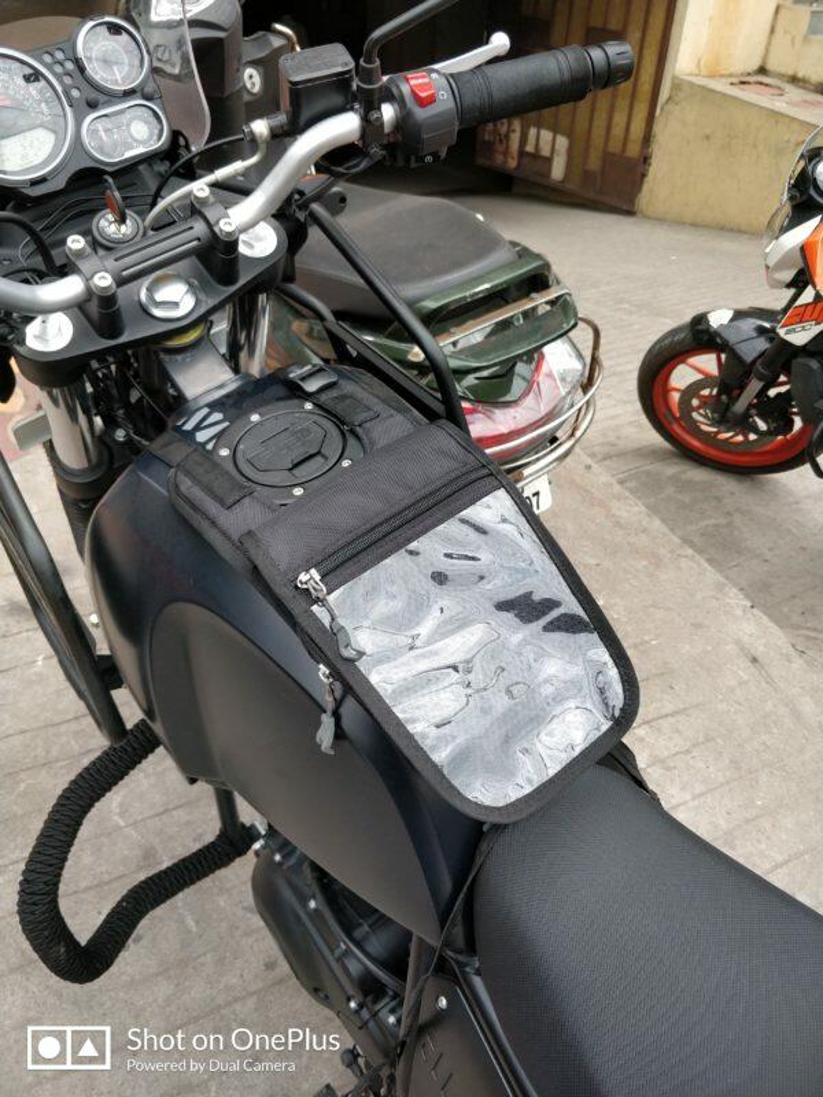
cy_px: 548
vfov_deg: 71.6
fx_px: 761
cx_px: 412
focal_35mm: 24
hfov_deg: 56.8
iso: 125
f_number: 1.7
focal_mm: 4.1
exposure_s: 1/435
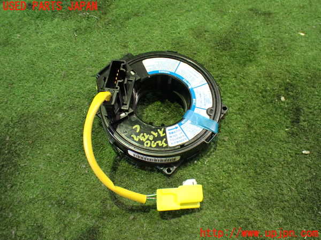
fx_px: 278
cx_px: 160
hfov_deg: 60.0
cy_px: 120
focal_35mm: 30
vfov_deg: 46.8
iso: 800
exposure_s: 1/30
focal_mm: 5.4
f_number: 2.3
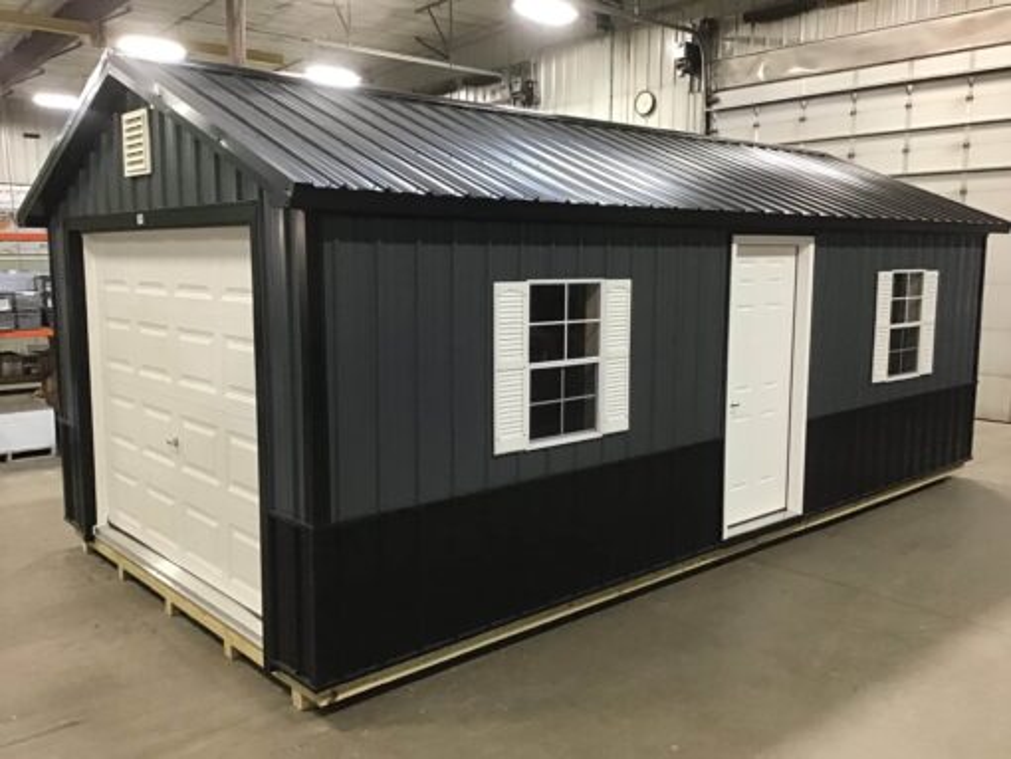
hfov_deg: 58.3
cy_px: 380
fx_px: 906
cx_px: 506
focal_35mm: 31
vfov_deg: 45.5
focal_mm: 3.3
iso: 160
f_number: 2.4
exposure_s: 1/30
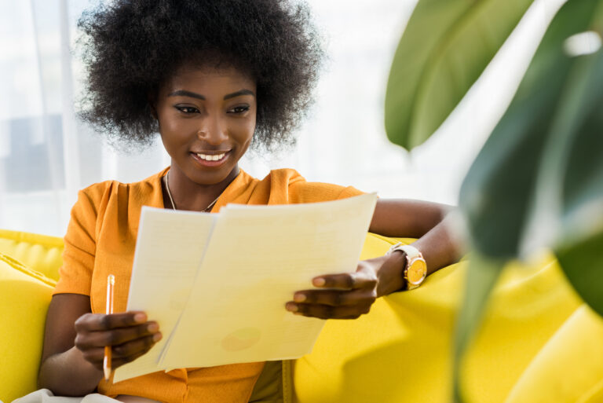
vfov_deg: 16.1
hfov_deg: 23.9
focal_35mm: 85
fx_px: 1424
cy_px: 202
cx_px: 302
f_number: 3.5
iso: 100
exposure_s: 1/160
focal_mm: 85
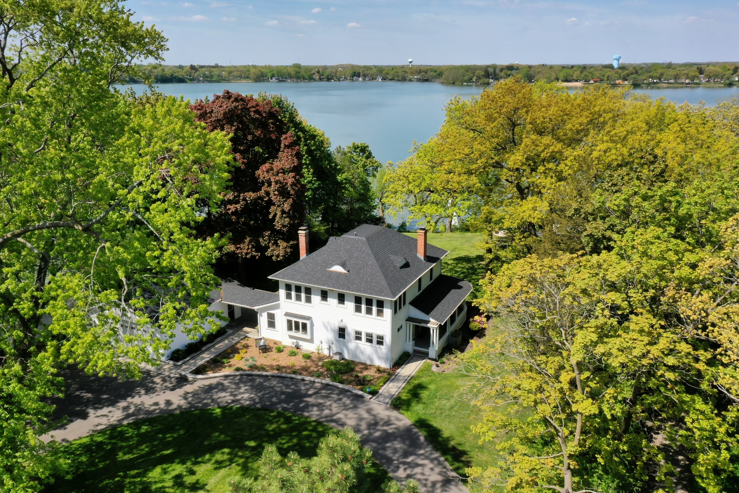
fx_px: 575
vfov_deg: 46.4
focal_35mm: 28
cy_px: 246
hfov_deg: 65.5
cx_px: 370
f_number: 11
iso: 100
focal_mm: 10.26
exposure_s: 1/240
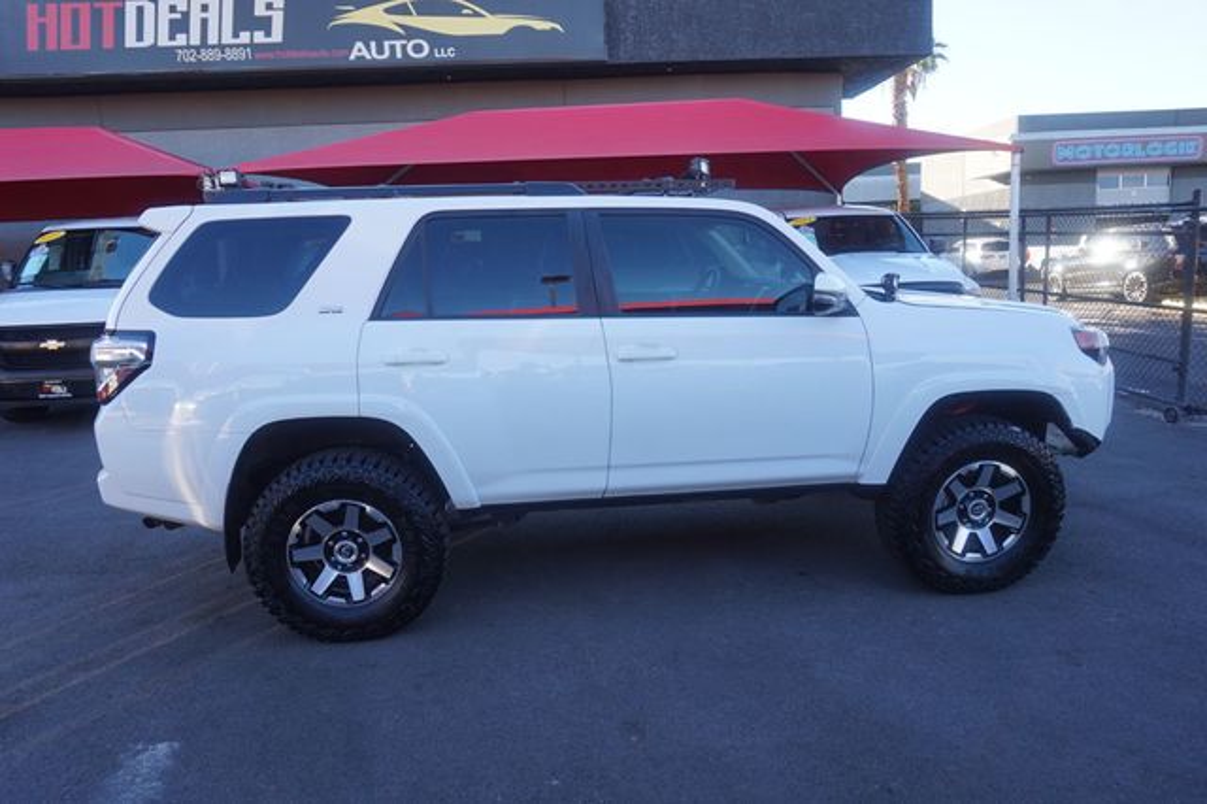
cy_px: 402
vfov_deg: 53.1
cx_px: 604
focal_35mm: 24
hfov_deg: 73.8
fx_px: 804
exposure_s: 1/80
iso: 100
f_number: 5.6
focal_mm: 16
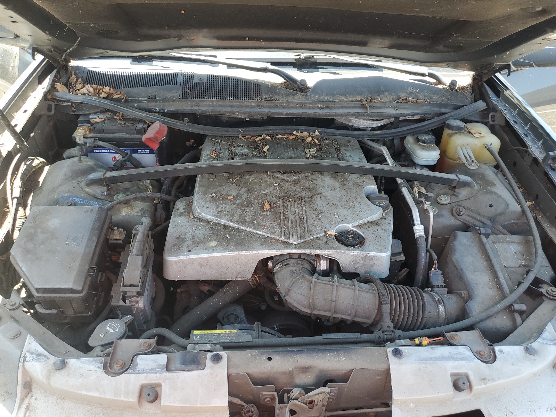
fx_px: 418
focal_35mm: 26
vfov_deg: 53.1
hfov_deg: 67.3
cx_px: 278
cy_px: 208
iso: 50
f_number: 1.5
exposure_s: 1/185
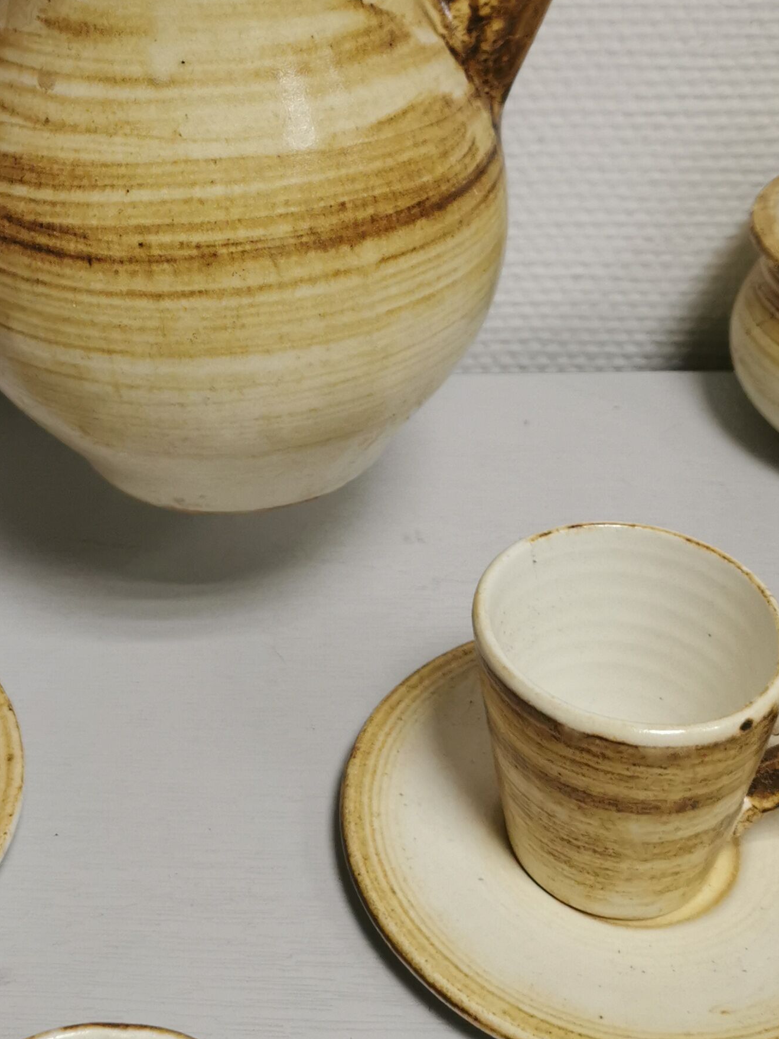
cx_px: 164
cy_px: 172
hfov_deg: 25.7
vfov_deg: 33.1
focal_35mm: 56
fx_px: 1681
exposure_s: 1/100
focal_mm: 5.58
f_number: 1.8
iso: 160
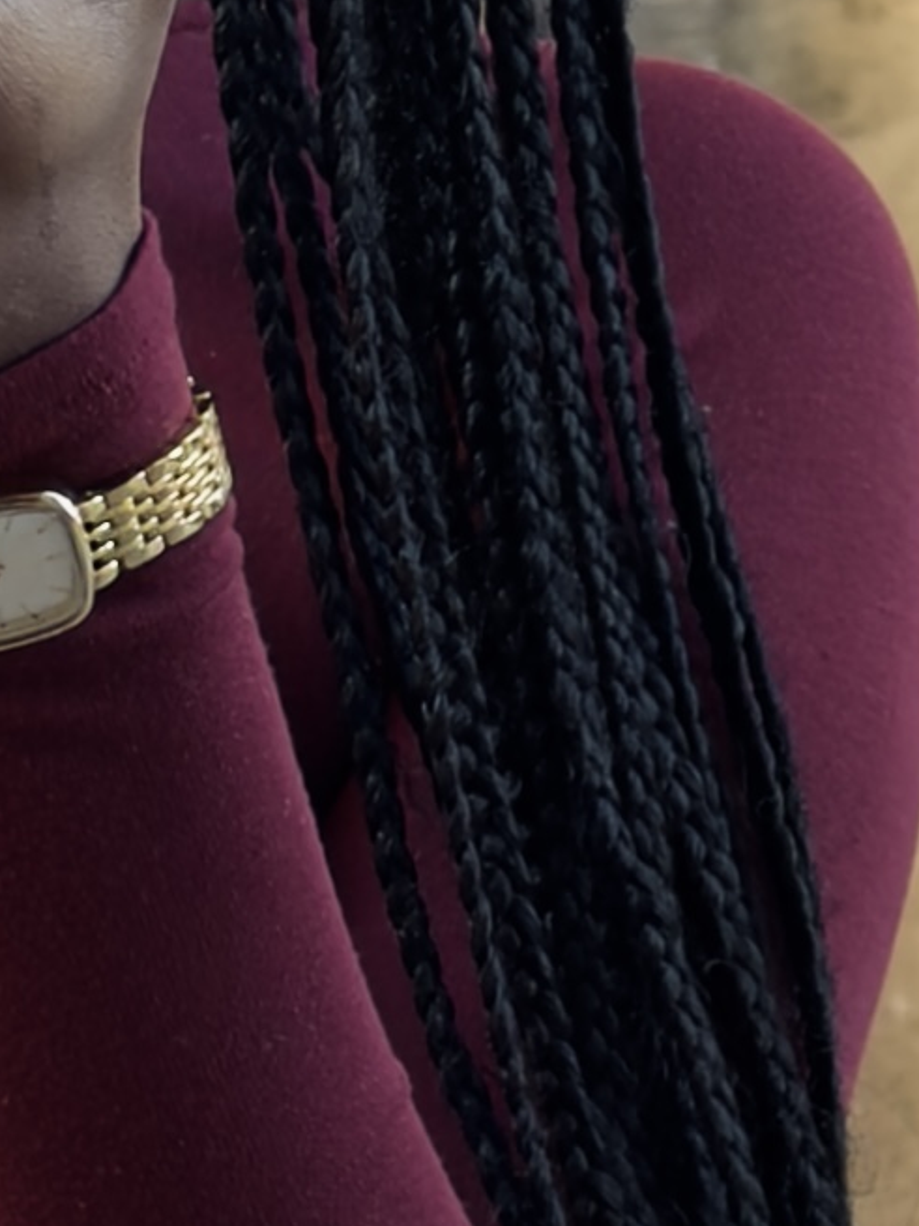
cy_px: 1222
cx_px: -367
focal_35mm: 286
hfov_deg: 5.2
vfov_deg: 6.9
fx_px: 10127
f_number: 1.78
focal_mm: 6.76
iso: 50
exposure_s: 1/121
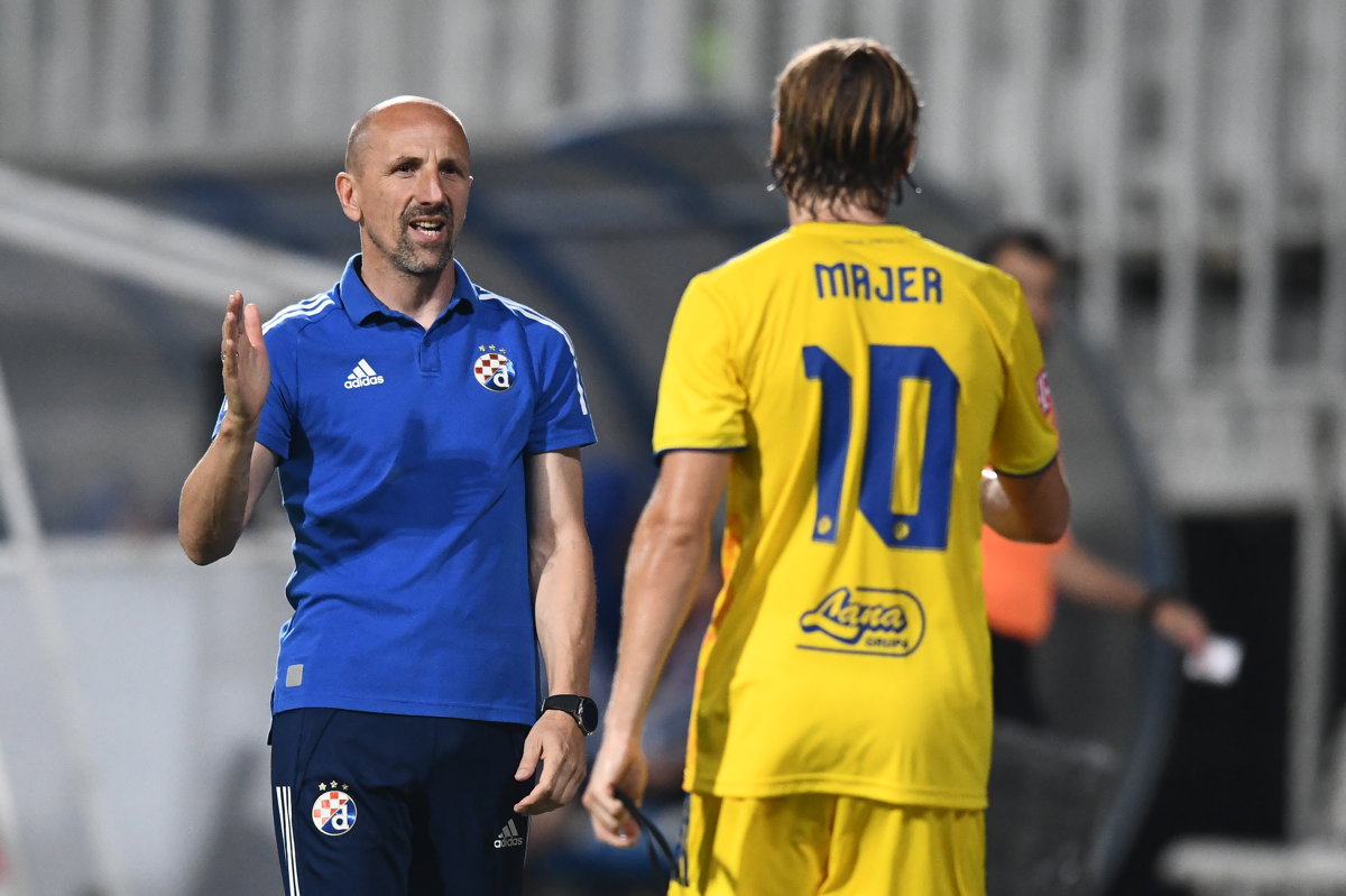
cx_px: 673
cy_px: 448
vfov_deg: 3.4
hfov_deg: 5.2
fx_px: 14949
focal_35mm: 400
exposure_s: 1/800
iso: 2500
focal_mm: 400
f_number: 2.8
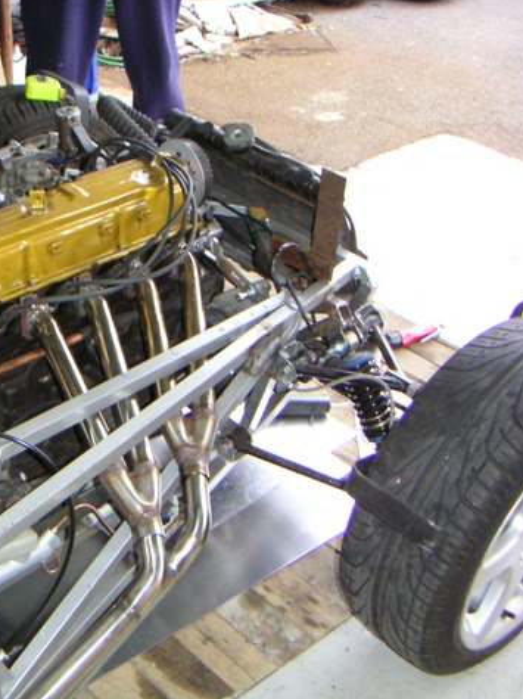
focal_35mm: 50
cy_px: 348
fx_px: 1008
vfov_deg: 38.2
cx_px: 60
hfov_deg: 28.1
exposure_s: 1/45
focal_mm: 4.8
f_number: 2.8
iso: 200
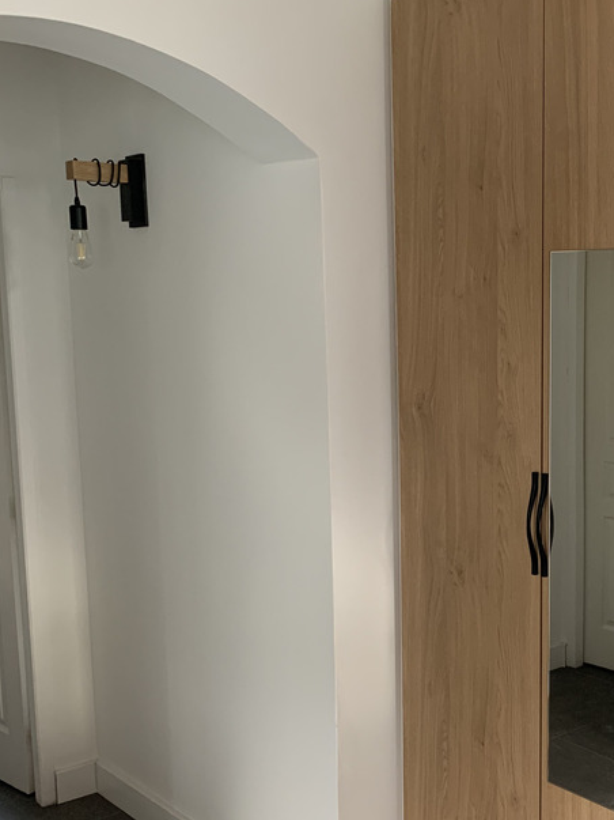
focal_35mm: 46
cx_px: 531
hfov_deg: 30.4
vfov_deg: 41.1
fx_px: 1088
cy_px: 479
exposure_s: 1/60
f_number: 1.8
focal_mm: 4.25
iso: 160
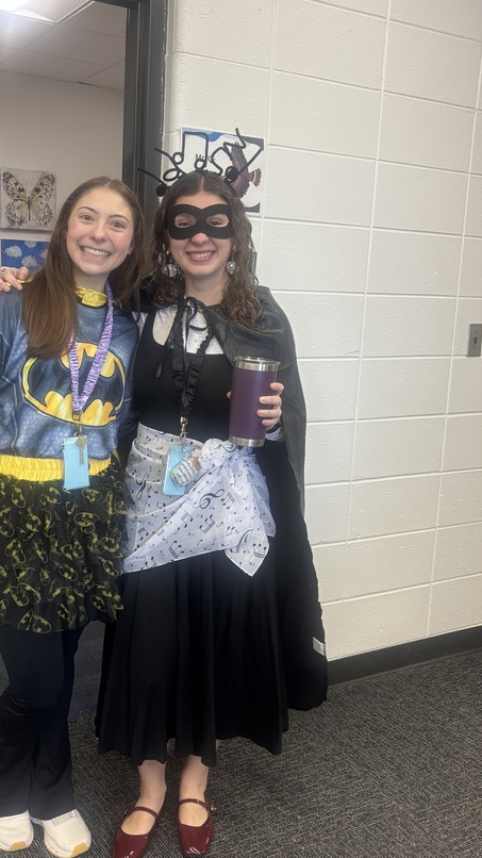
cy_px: 419
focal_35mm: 36
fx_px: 818
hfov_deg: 32.6
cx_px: 169
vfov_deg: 55.3
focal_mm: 5.96
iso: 125
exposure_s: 1/60
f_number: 1.6
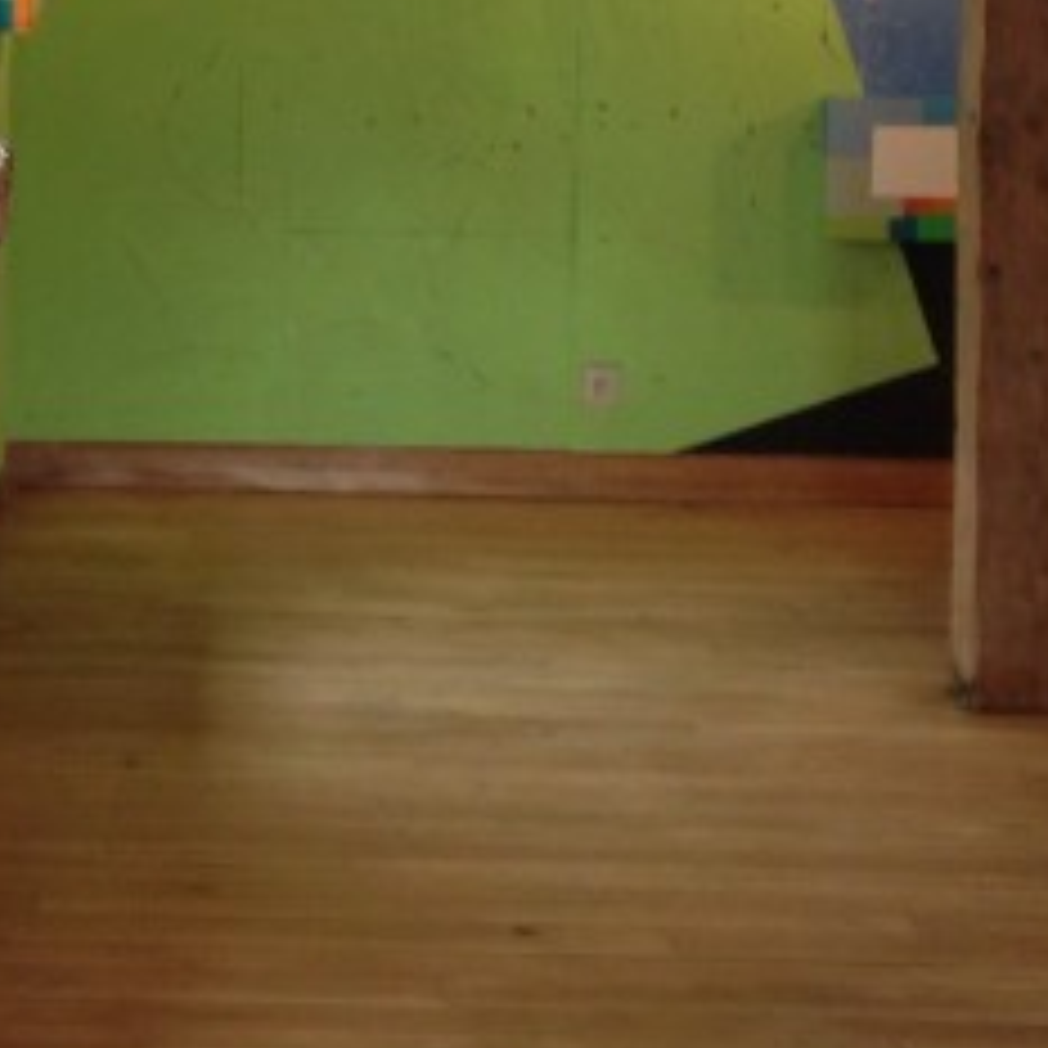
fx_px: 4384
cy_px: -45
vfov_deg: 13.4
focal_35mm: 128
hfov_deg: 13.5
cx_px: 162
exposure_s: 1/20
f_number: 2.4
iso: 64
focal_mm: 4.13
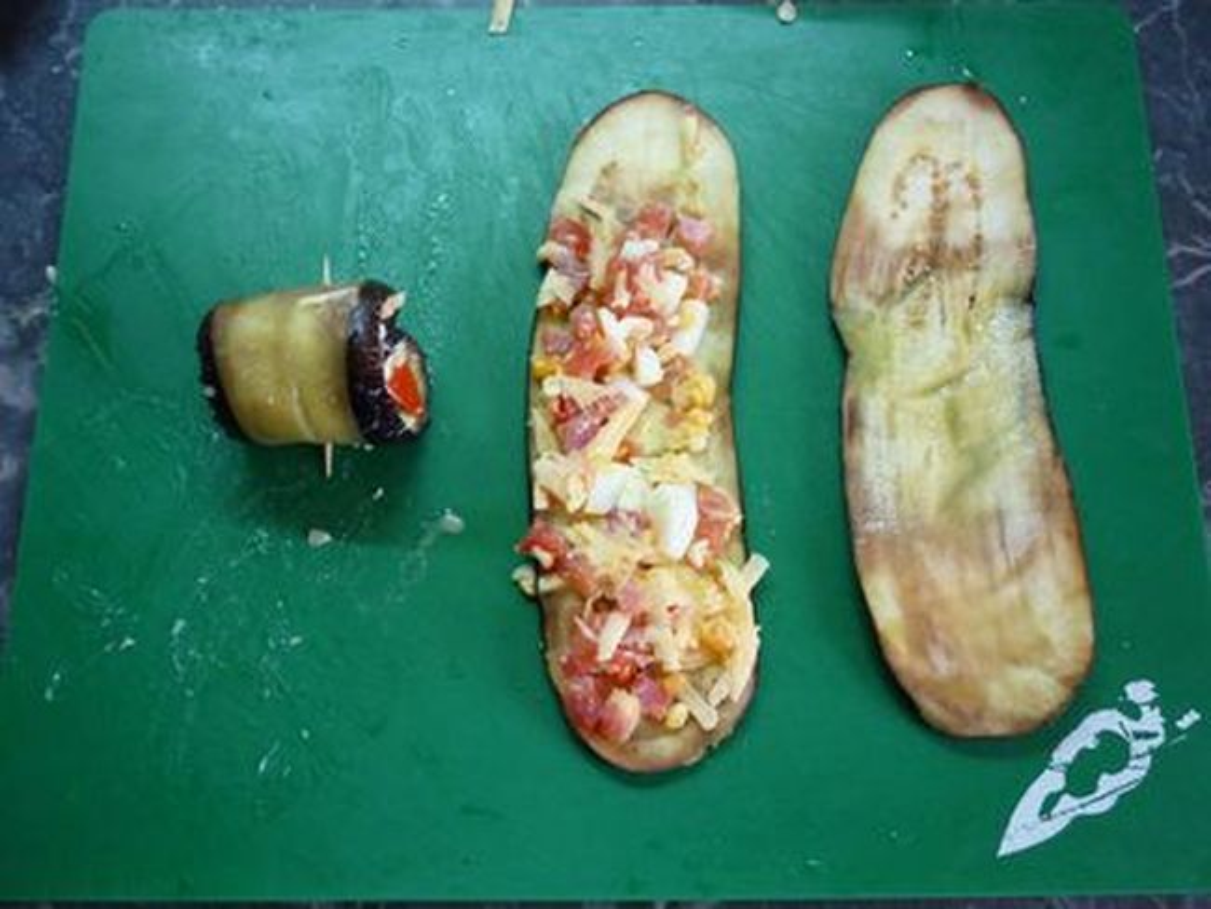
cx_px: 606
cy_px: 454
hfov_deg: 55.3
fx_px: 1155
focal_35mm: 33
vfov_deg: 43.0
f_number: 2.8
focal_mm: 5.5
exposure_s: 1/30
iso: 250
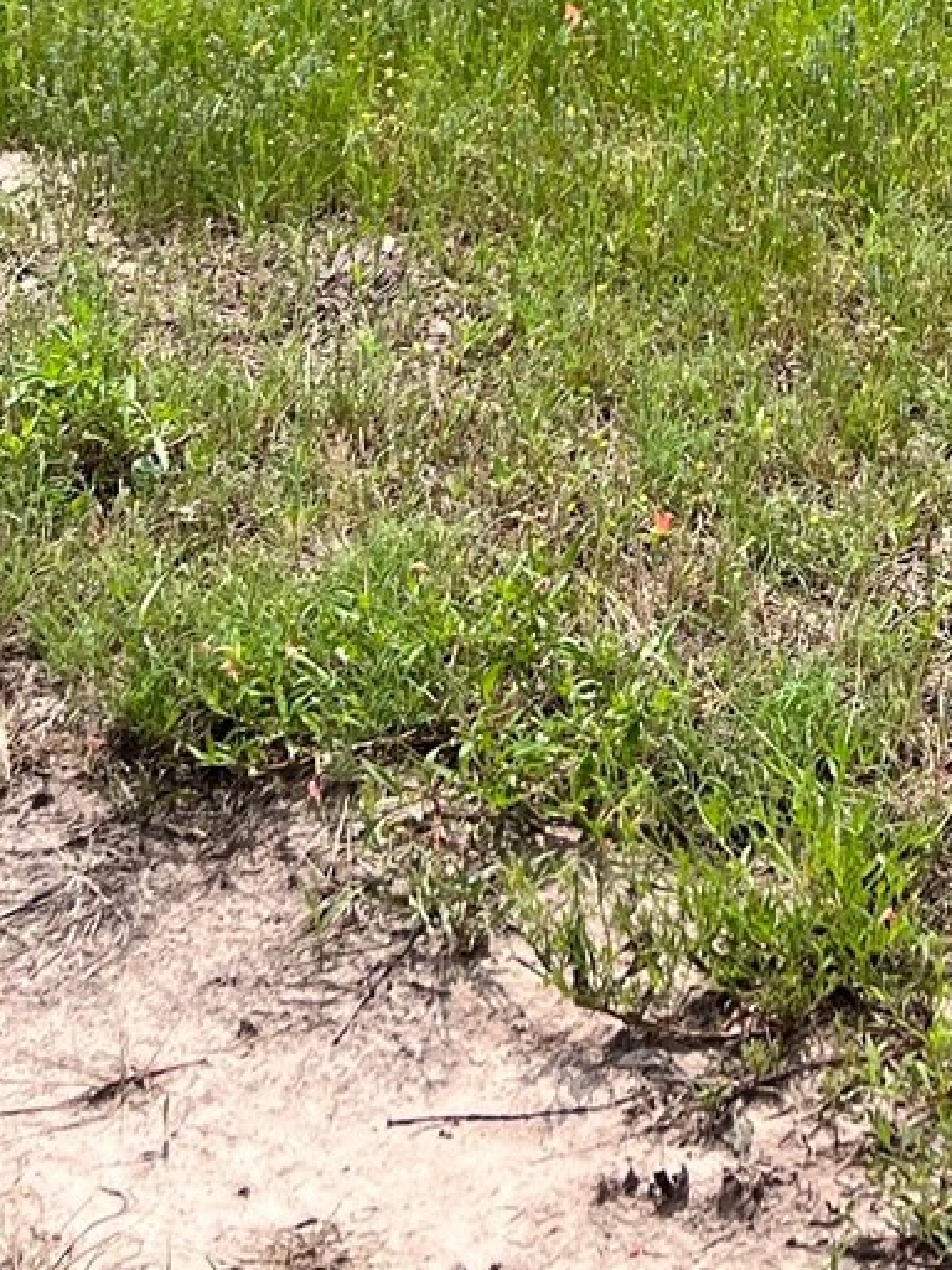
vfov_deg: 17.8
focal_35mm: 104
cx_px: 712
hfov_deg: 14.2
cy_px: -352
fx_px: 3814
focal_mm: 5.7
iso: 50
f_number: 1.5
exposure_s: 1/6993
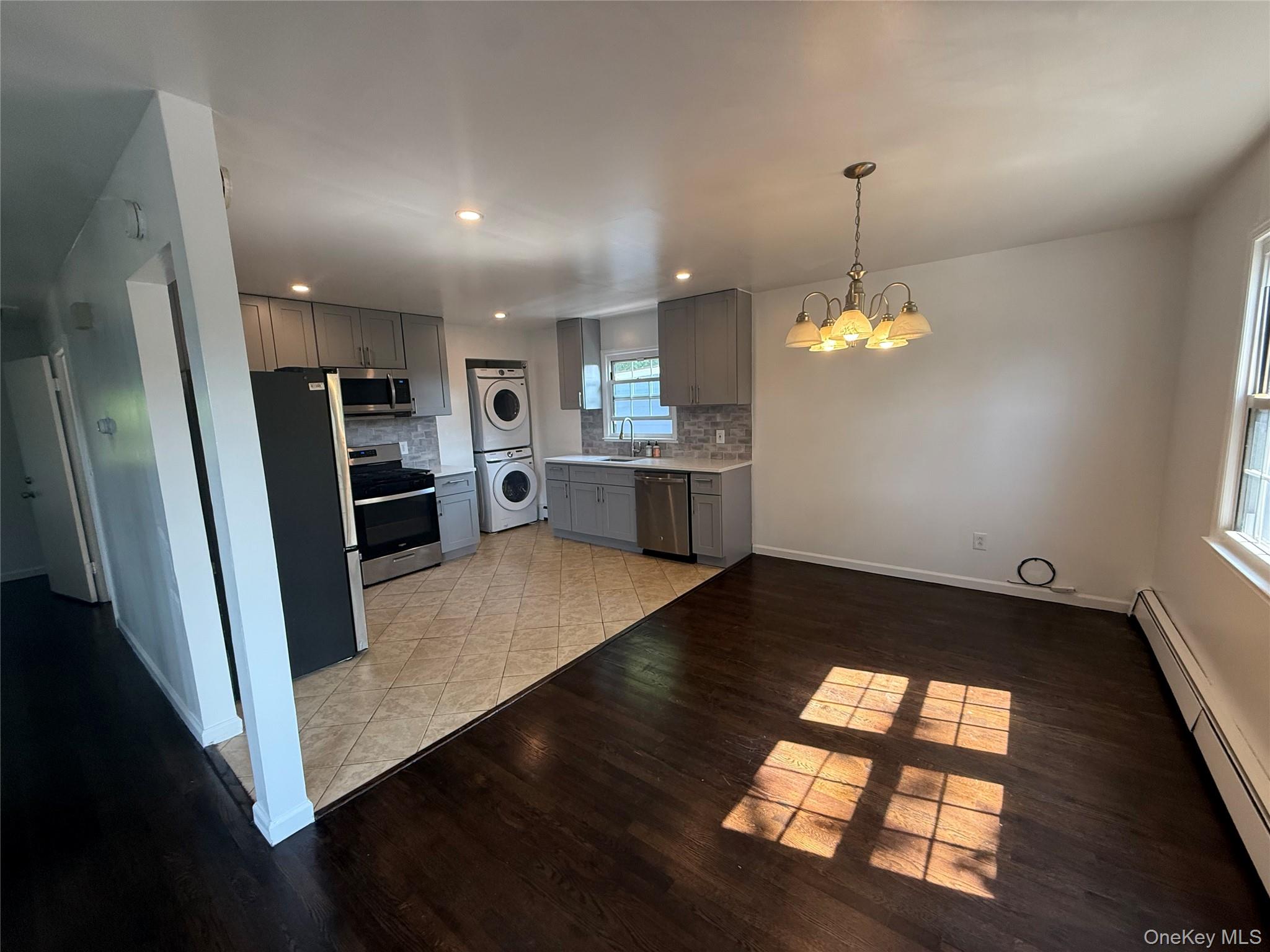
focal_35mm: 14
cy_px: 476
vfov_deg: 85.7
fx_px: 514
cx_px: 635
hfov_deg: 102.1
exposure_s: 1/120
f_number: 2.2
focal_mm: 2.22
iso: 200
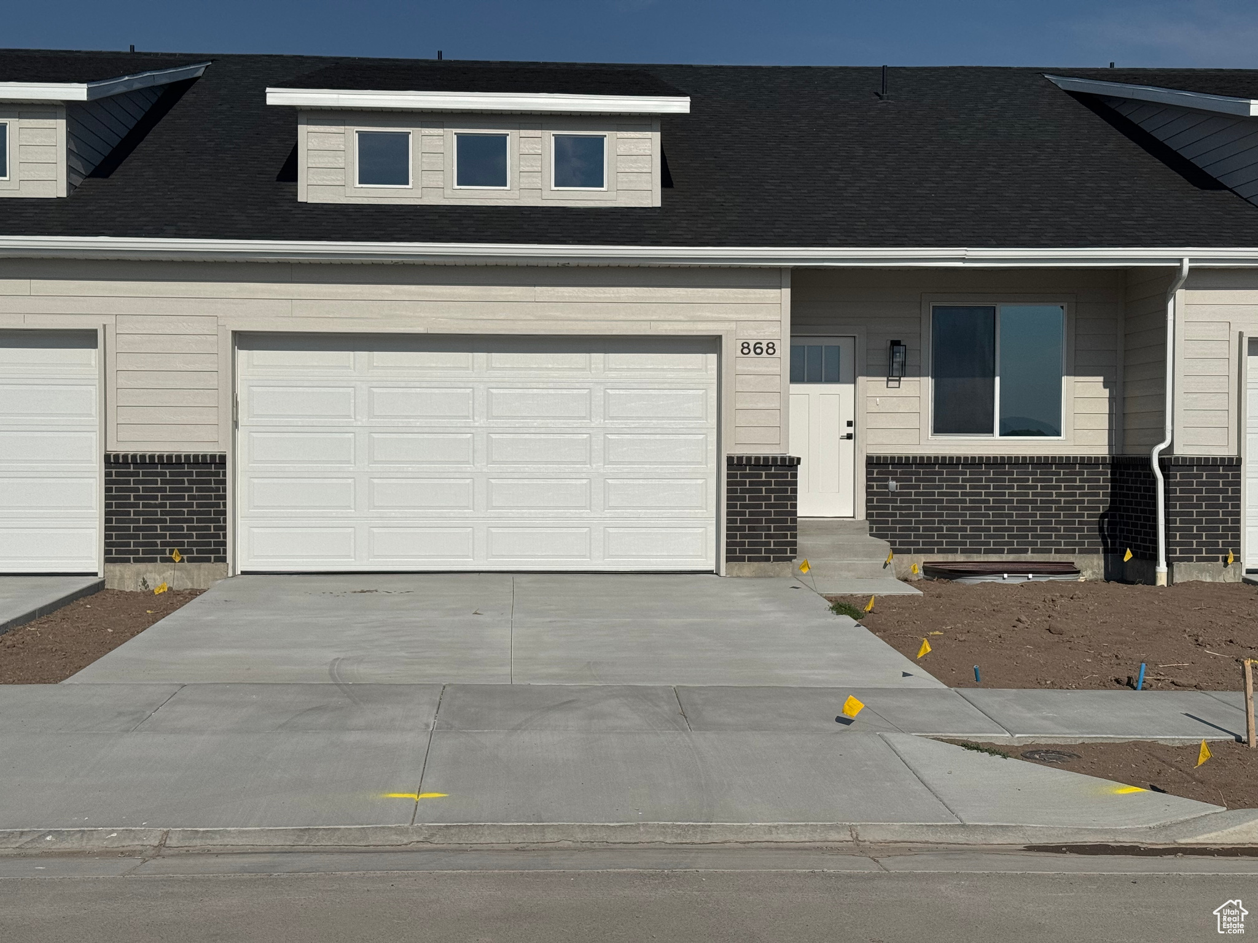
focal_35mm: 48
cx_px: 629
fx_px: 1744
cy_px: 472
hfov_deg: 39.7
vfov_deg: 30.3
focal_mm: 6.76
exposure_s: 1/15385
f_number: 1.78
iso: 50
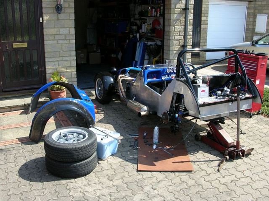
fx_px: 280
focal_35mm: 36
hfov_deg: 51.4
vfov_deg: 39.6
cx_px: 134
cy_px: 100
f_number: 3.7
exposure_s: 1/227
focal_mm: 6
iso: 50
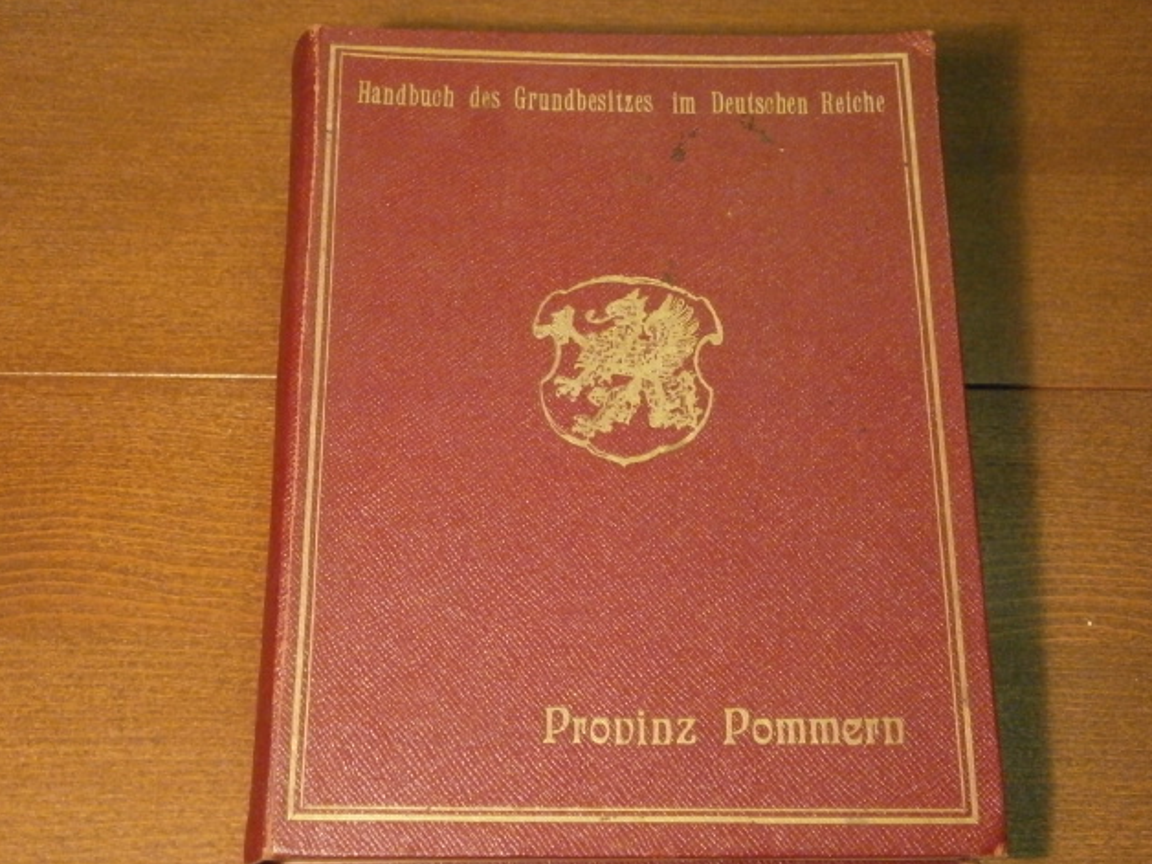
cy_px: 435
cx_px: 578
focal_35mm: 54
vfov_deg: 27.0
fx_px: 1797
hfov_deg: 35.5
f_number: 4.1
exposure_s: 1/20
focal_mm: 9.4
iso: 800
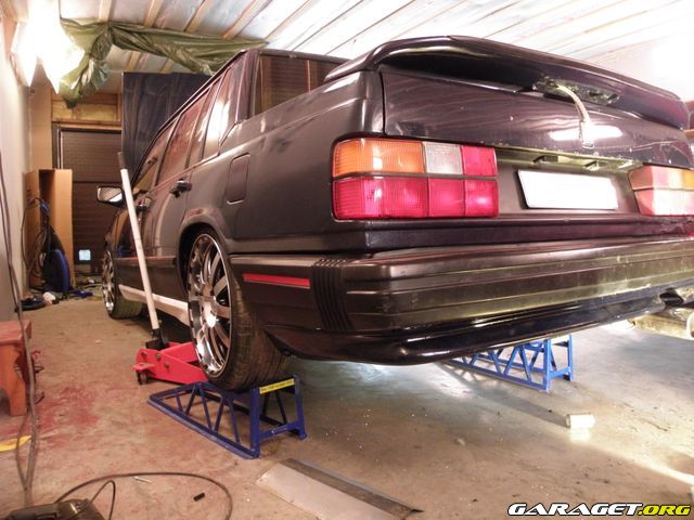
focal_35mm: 26
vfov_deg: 53.1
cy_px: 260
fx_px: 521
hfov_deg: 67.3
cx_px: 347
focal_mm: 4.6
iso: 400
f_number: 2.8
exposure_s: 1/8
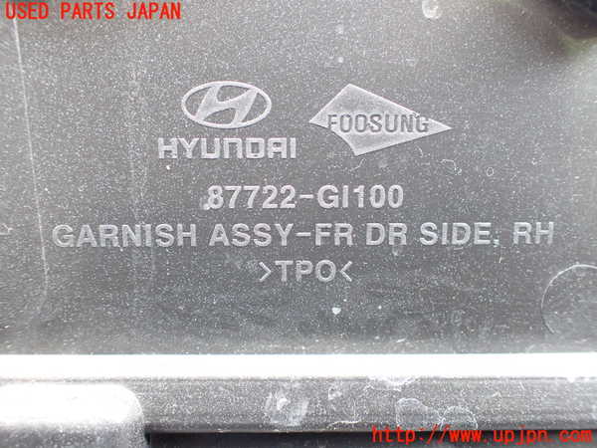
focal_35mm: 30
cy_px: 224
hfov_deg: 60.0
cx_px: 298
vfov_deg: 46.8
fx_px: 517
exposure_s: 1/100
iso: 800
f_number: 2.3
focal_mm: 5.4
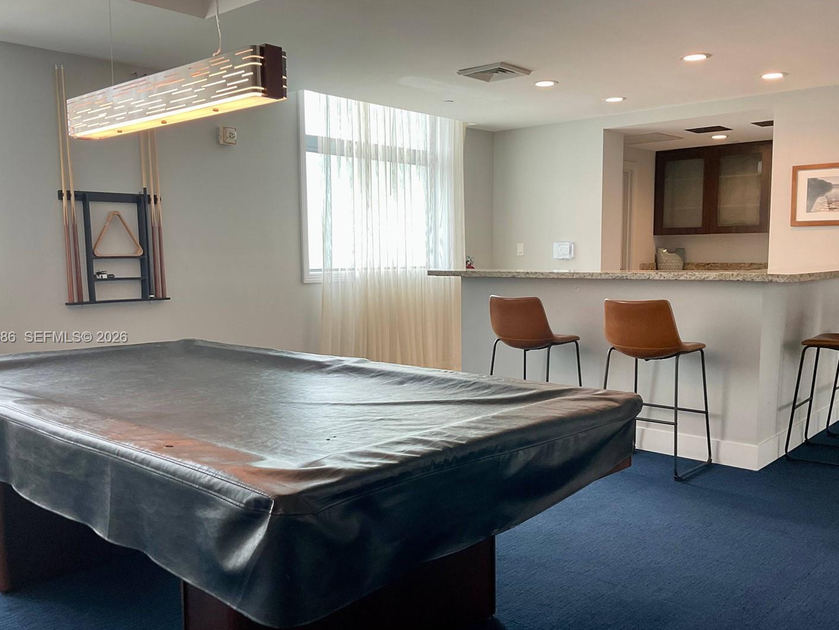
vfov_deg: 42.9
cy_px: 338
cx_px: 419
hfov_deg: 55.3
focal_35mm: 33
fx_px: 800
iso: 50
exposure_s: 1/120
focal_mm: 3
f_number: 1.8
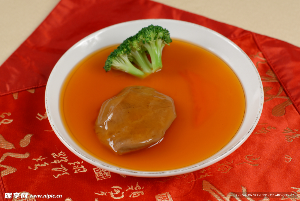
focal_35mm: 75
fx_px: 626
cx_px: 150
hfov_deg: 27.0
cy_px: 100
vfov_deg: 18.2
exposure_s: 1/3
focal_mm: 50
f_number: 4.5
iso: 100
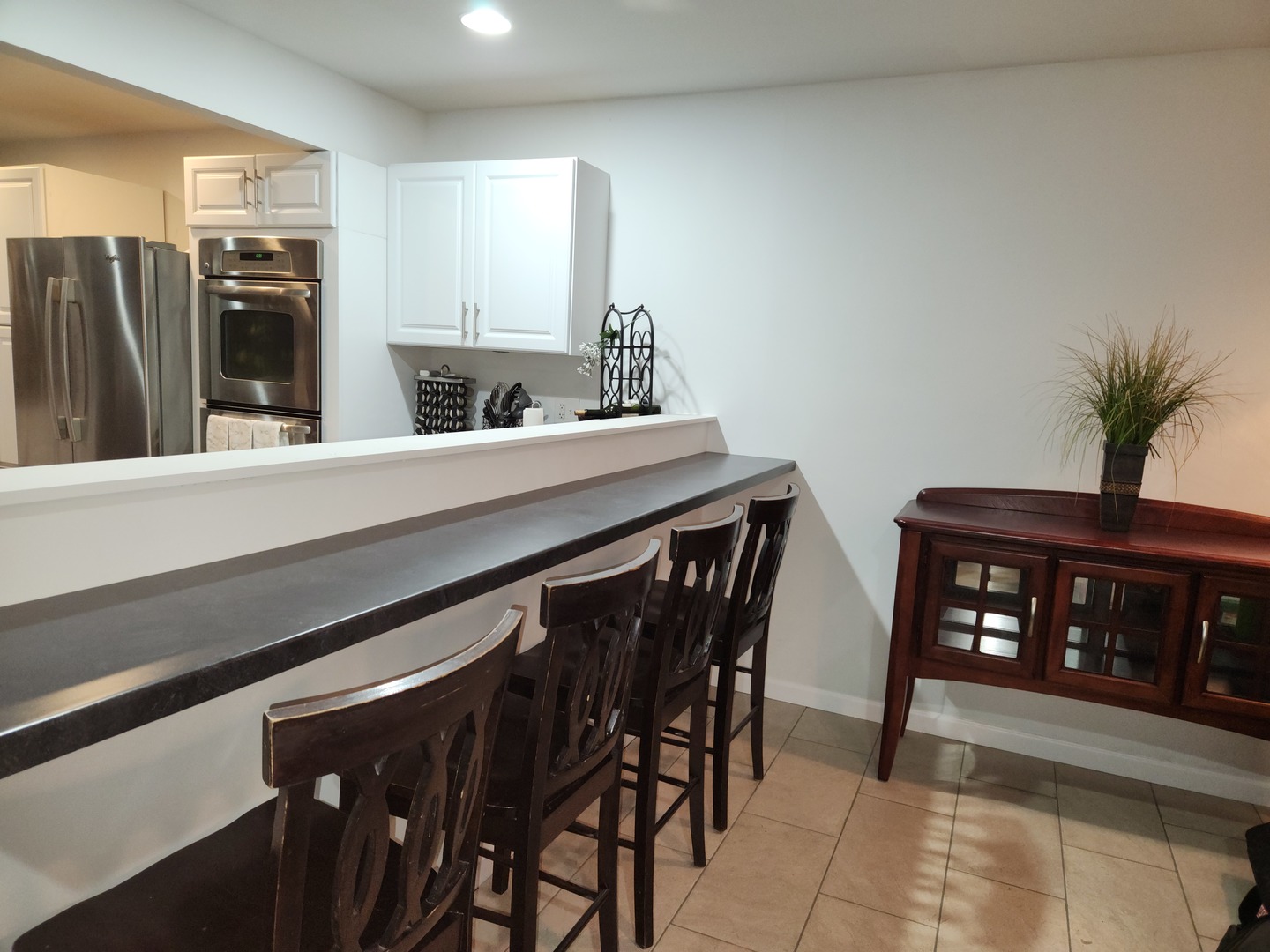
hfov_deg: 73.9
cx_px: 635
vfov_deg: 58.9
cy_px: 476
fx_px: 844
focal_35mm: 23
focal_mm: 5.4
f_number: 1.8
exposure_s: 1/30
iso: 100
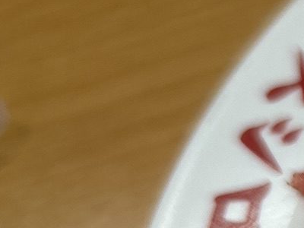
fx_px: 1142
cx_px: 754
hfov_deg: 11.9
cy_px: 263
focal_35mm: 130
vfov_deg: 11.2
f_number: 1.5
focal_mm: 5.7
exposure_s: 1/121
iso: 32
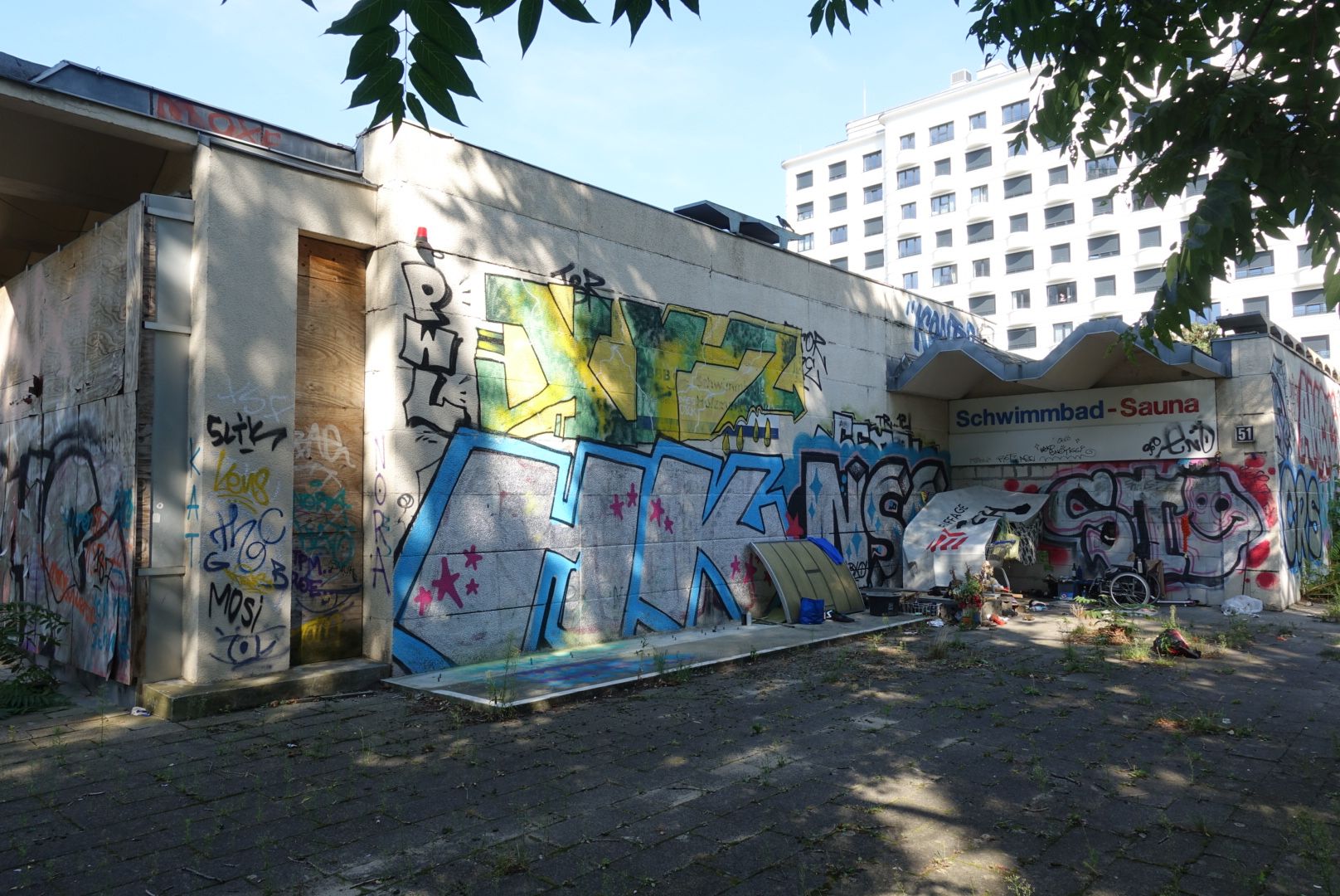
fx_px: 894
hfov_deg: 73.7
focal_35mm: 24
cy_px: 448
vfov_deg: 53.2
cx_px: 670
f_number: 5.6
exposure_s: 1/160
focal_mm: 8.8
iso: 125
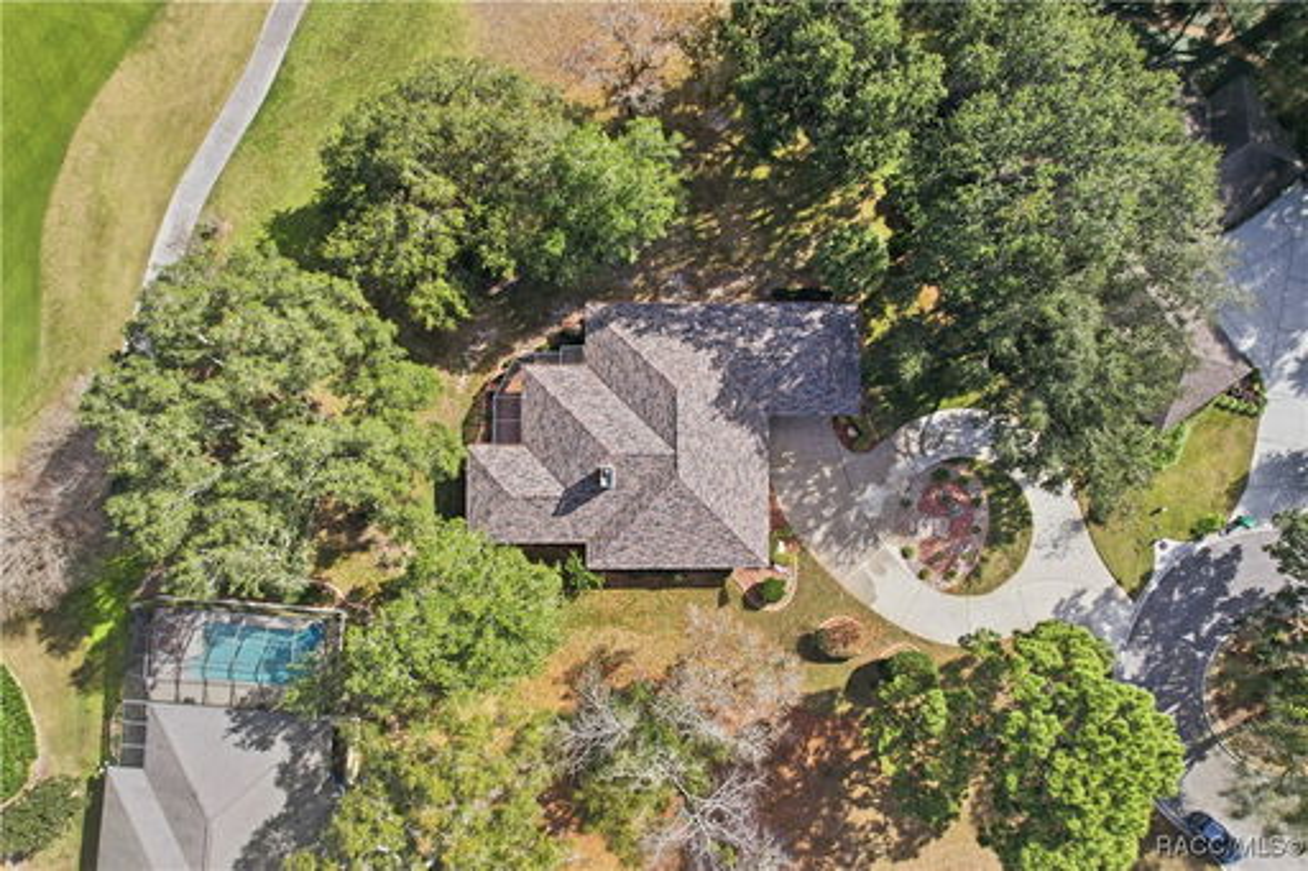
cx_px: 654
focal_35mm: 22
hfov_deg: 78.6
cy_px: 436
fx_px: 799
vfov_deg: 57.2
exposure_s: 1/2000
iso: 100
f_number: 2.8
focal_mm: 8.4
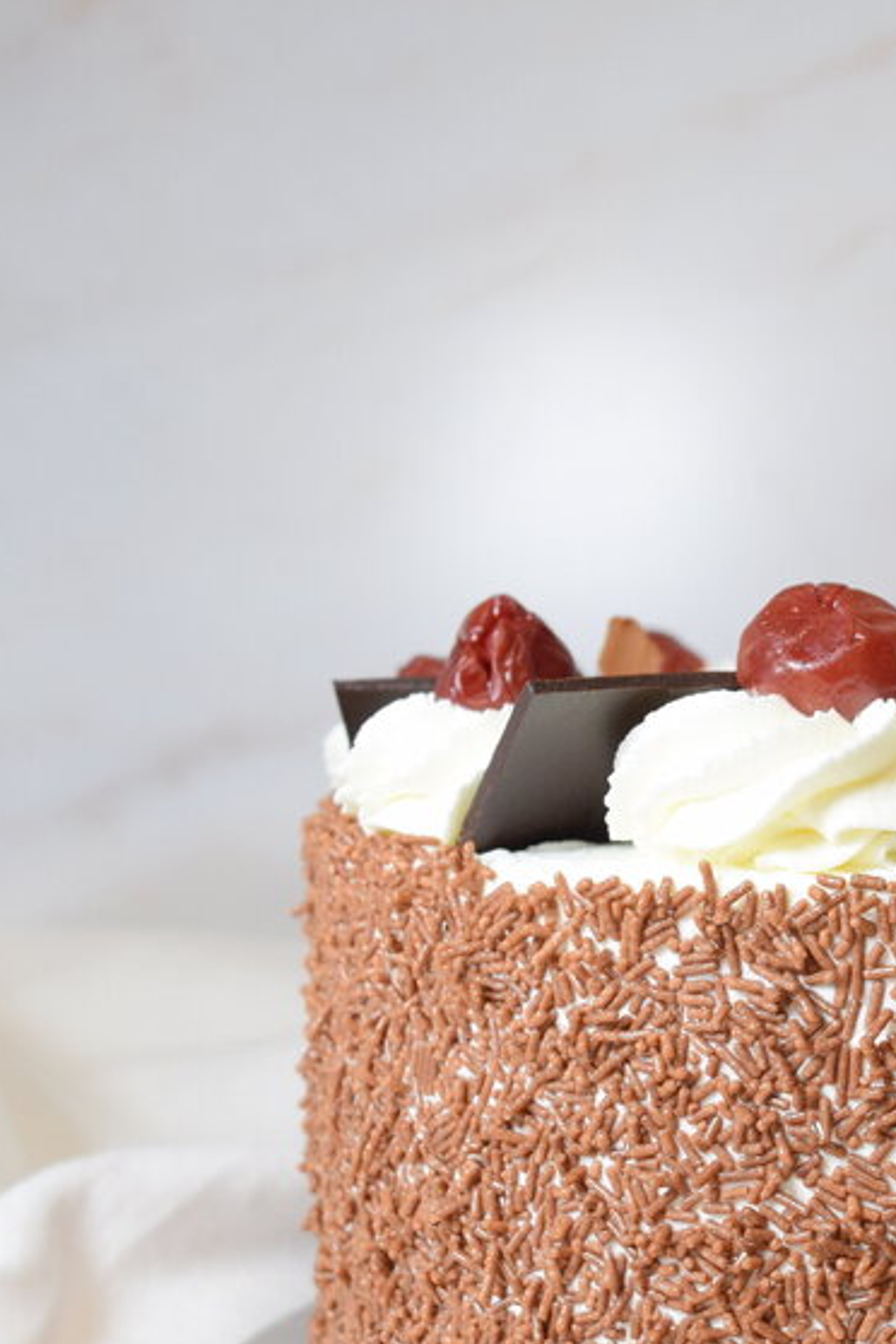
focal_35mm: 71
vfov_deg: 28.3
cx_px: 1065
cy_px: 865
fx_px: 2650
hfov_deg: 18.2
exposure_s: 1/125
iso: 400
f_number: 5.6
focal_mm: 22
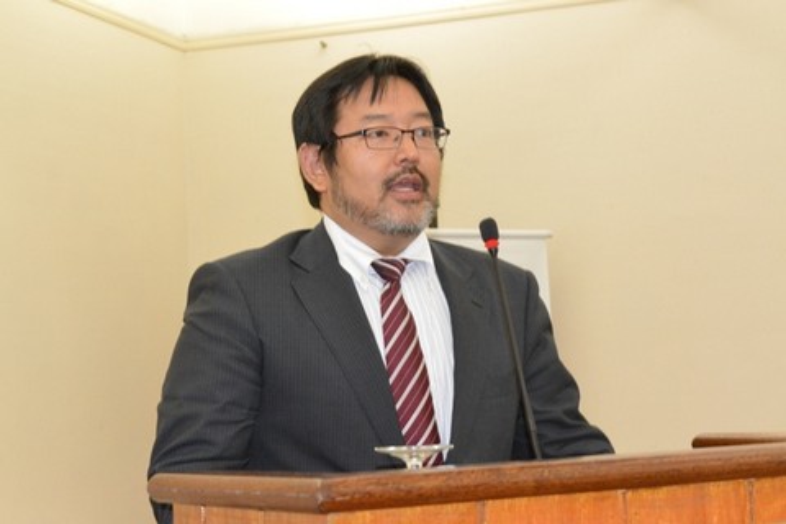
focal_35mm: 70
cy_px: 262
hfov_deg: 28.8
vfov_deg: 19.5
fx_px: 1528
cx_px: 393
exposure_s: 1/80
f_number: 11
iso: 6400
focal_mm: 70
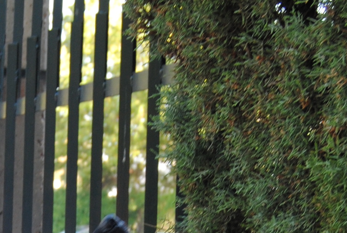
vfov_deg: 8.4
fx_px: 1544
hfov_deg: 12.7
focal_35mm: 160
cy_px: 368
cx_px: 21
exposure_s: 1/80
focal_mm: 26
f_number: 4.5
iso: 200
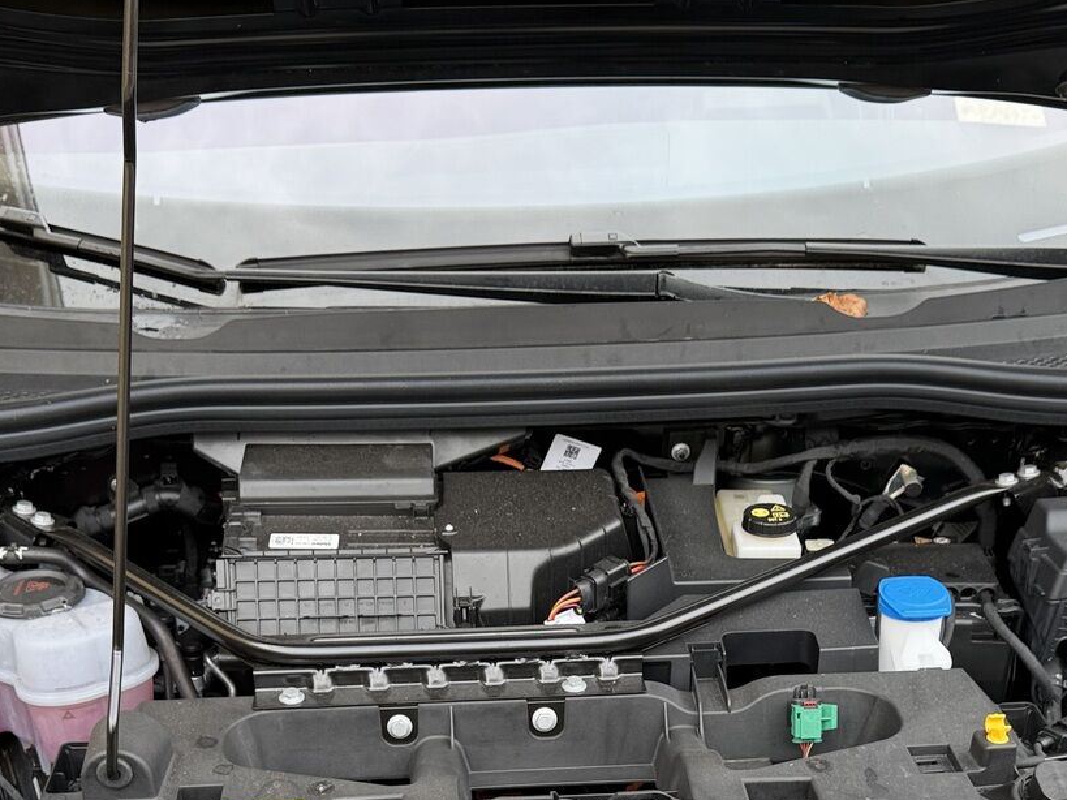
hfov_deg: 38.2
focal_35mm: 50
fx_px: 1541
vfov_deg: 28.0
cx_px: 562
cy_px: 723
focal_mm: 6.76
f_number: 1.78
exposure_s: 1/242
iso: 64
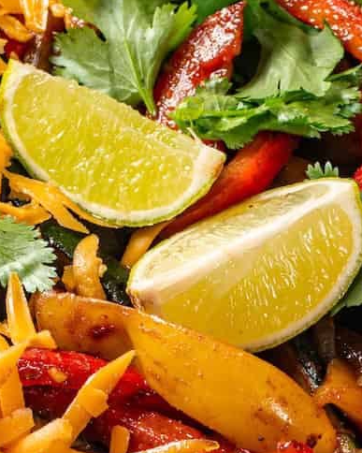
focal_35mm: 367
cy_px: 139
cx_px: -4
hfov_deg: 4.2
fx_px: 4917
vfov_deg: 5.3
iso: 100
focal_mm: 105
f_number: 14
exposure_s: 1/125
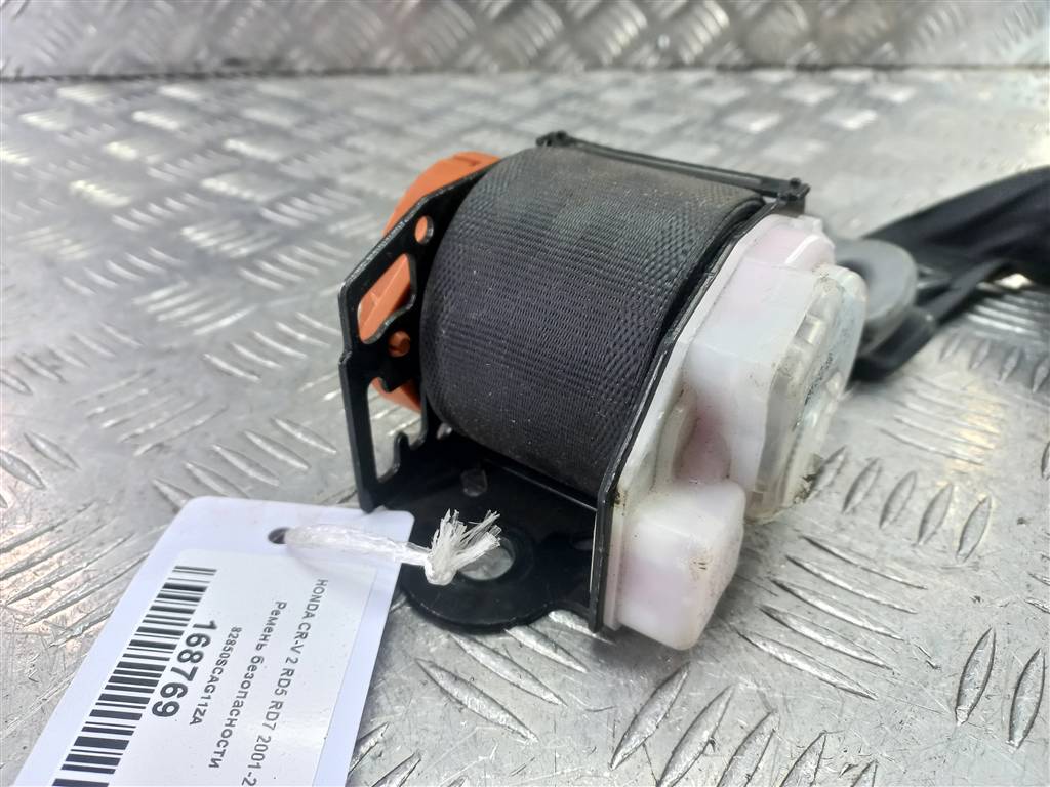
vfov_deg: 54.9
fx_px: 758
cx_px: 525
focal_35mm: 25
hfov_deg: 69.4
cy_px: 394
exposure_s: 1/50
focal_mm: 4.6
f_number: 1.8
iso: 100
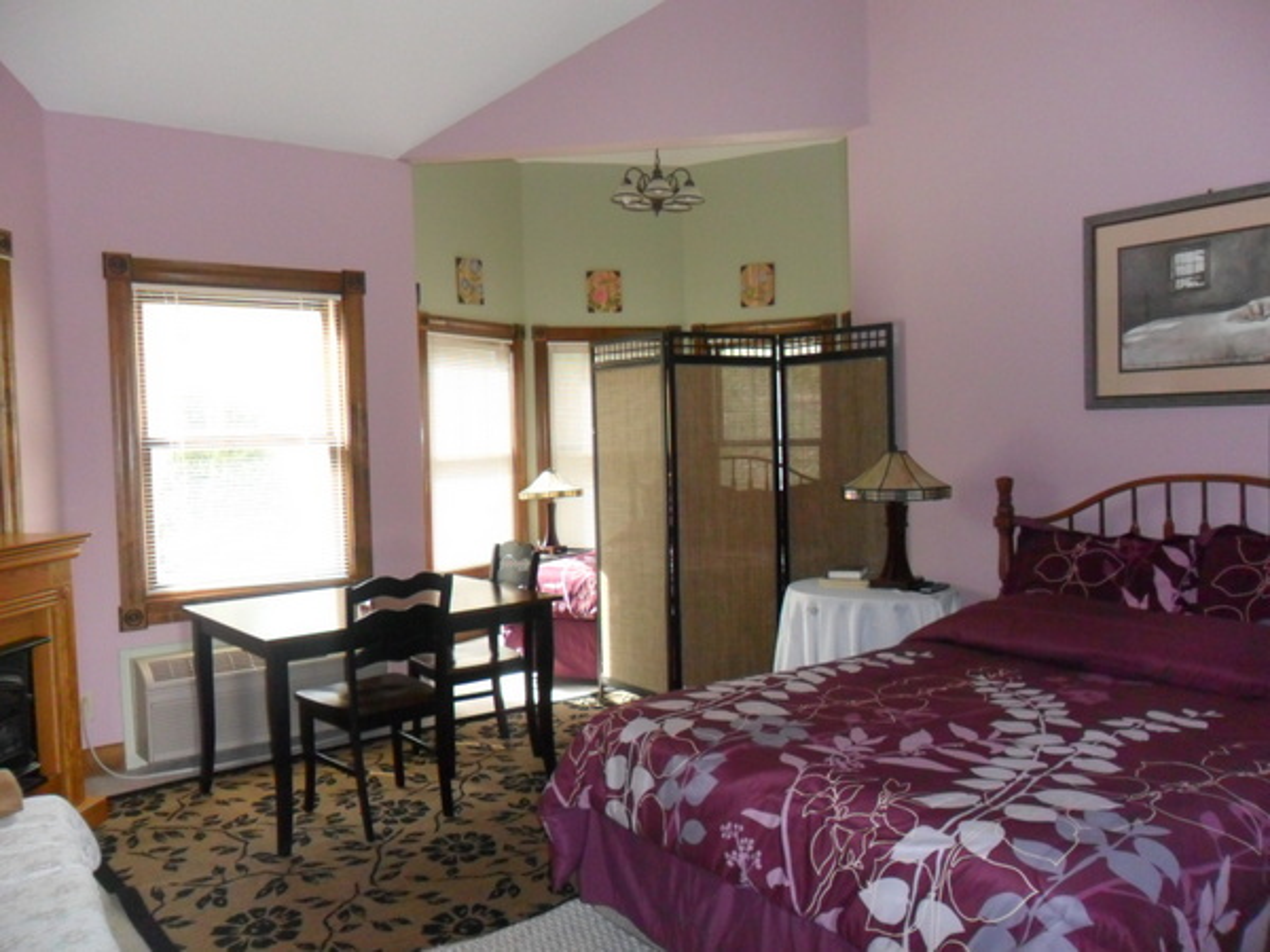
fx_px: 991
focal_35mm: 27
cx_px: 635
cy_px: 476
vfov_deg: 51.4
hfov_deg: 65.3
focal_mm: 4.9
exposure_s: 1/45
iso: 320
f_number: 3.5
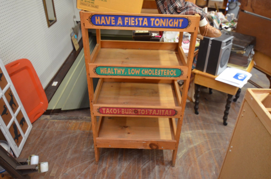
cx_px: 136
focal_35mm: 28
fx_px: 214
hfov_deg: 64.7
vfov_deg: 45.5
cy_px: 90
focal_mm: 19
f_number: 4.2
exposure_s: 1/60
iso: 1400
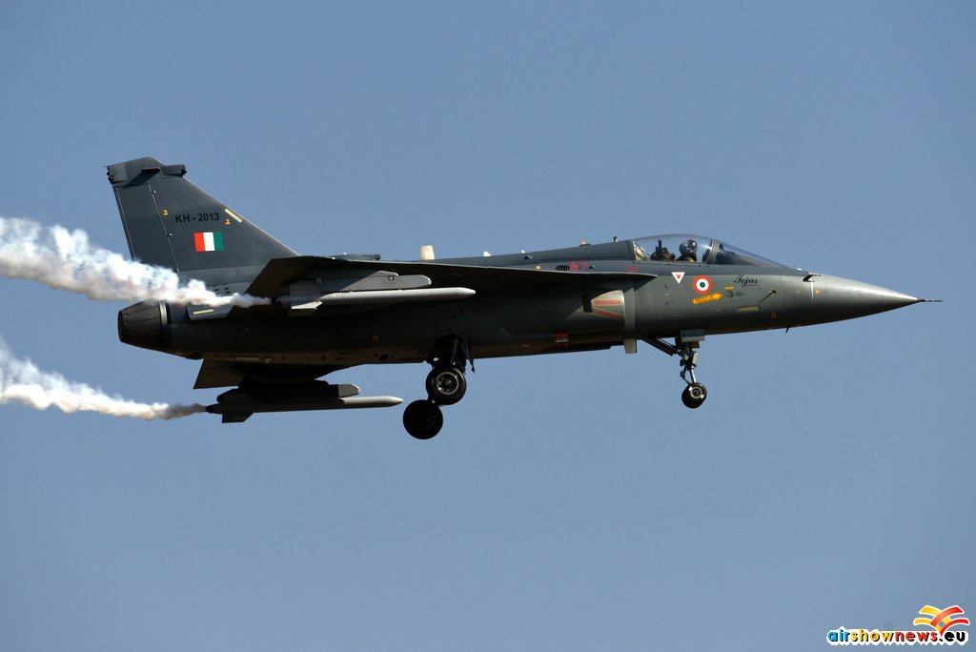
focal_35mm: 350
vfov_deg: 3.9
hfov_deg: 5.9
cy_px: 326
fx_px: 9494
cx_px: 488
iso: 250
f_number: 8
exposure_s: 1/1600
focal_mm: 350
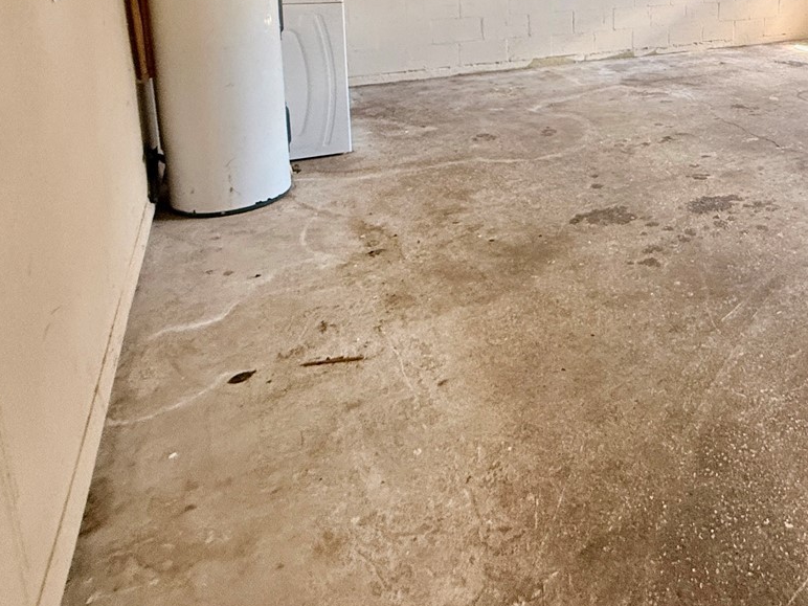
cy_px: 43
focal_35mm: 29
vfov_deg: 43.4
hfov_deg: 55.1
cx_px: 699
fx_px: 677
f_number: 2.2
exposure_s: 1/60
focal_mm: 2.22
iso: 320
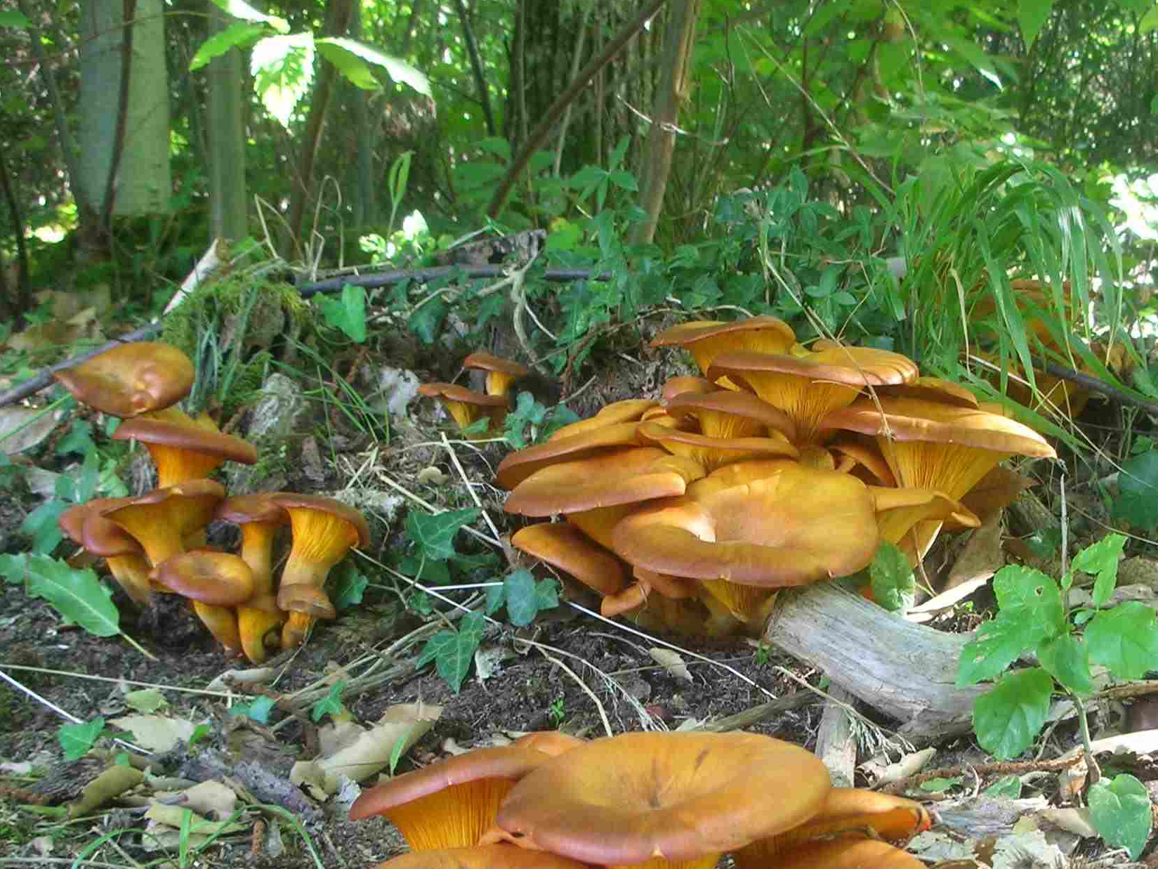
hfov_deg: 34.6
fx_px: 1840
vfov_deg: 26.3
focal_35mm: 55
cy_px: 639
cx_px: 785
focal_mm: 5.8
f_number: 3
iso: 50
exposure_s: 1/5.9
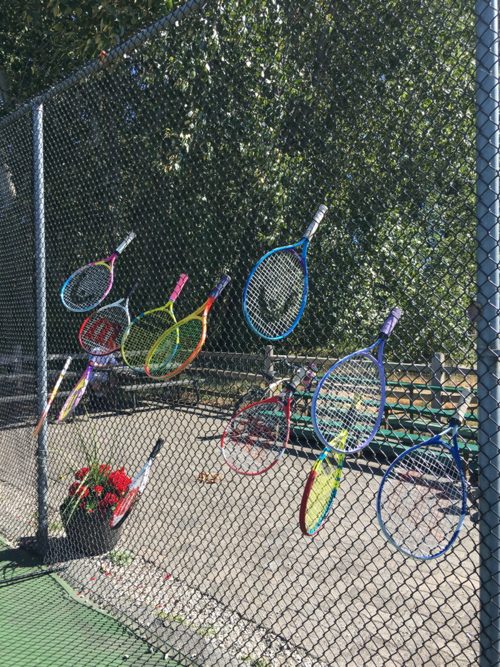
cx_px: 250
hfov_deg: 48.2
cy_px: 334
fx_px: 559
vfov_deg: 61.7
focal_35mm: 29
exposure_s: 1/680
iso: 25
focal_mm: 4.15
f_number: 2.2
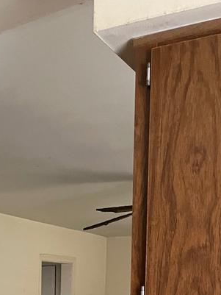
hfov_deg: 20.6
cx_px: 19
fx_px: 596
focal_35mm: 70
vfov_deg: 24.4
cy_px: 379
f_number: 1.6
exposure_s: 1/54
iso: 500
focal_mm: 5.1
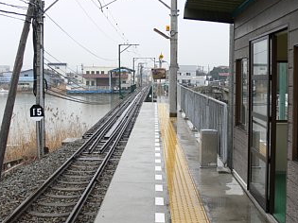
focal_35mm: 47
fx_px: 404
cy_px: 83
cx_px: 135
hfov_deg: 40.4
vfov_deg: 30.7
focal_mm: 7.8
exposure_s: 1/50
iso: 80
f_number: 2.8
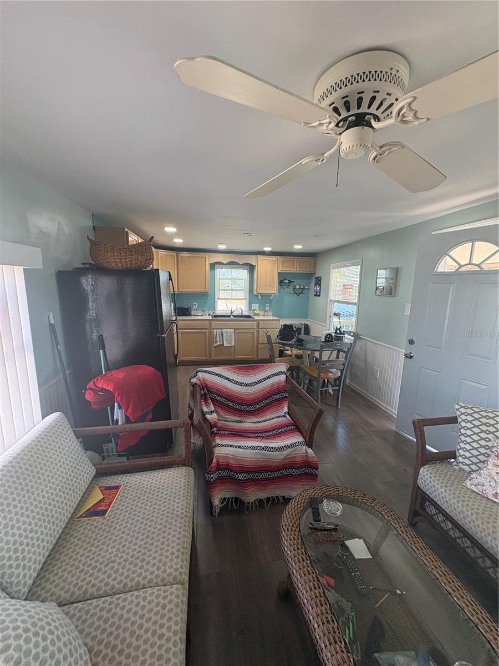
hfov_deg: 85.7
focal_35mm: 14
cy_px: 333
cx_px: 250
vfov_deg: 102.1
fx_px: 269
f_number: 2.2
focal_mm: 2.22
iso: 200
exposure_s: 1/120
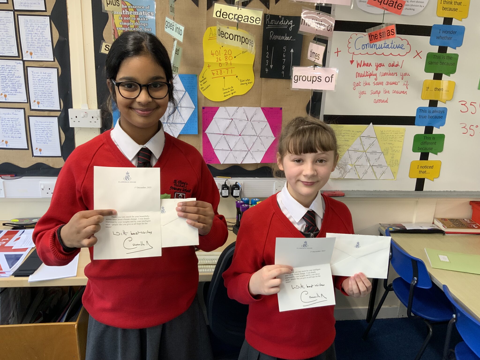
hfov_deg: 61.7
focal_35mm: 29
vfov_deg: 48.2
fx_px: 402
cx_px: 240
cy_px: 180
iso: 80
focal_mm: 3
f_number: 1.8
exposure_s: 1/60
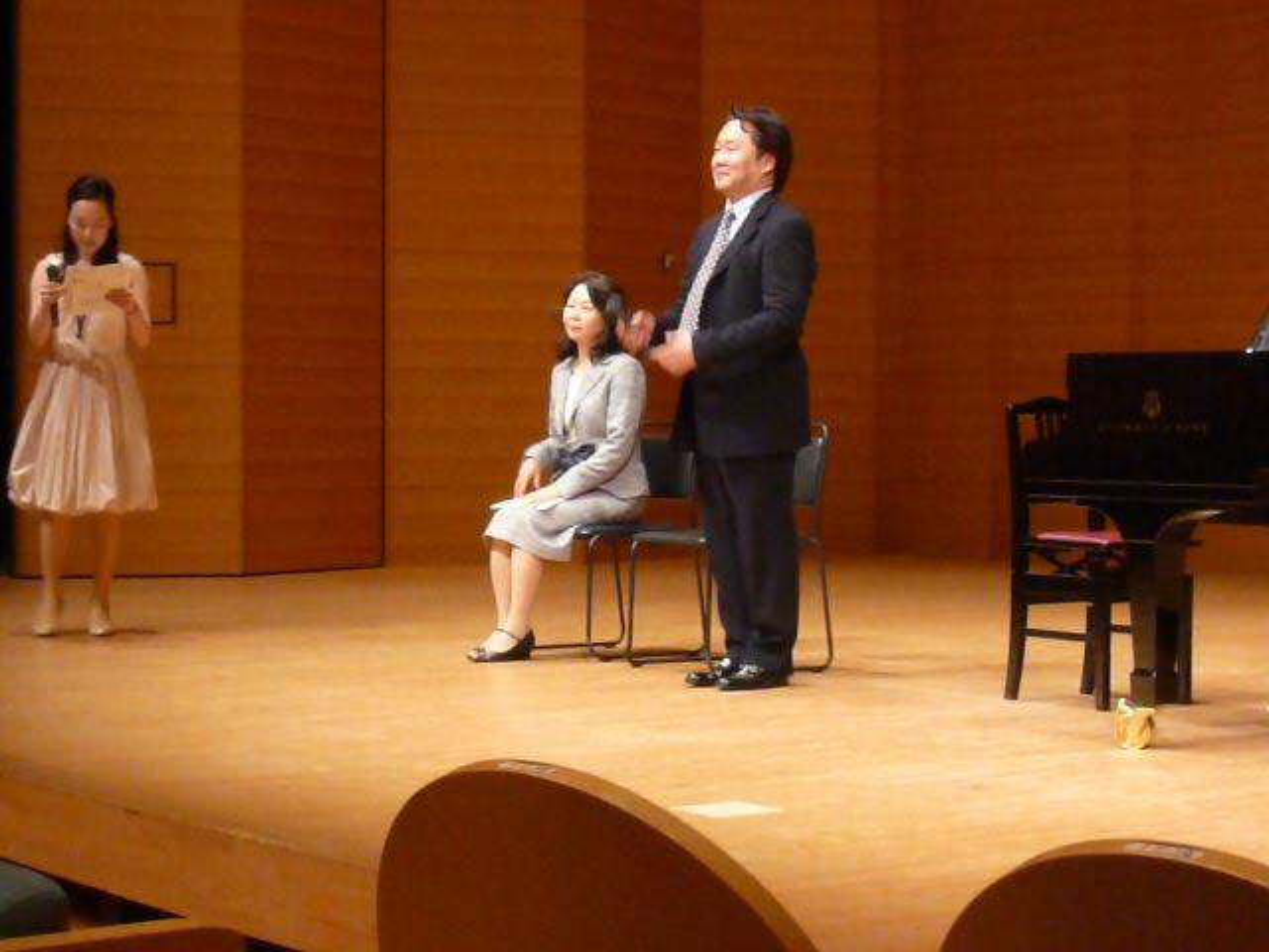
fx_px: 3153
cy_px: 476
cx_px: 634
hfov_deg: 22.8
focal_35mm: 86
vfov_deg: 17.2
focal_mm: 14.1
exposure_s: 1/30
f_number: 5.2
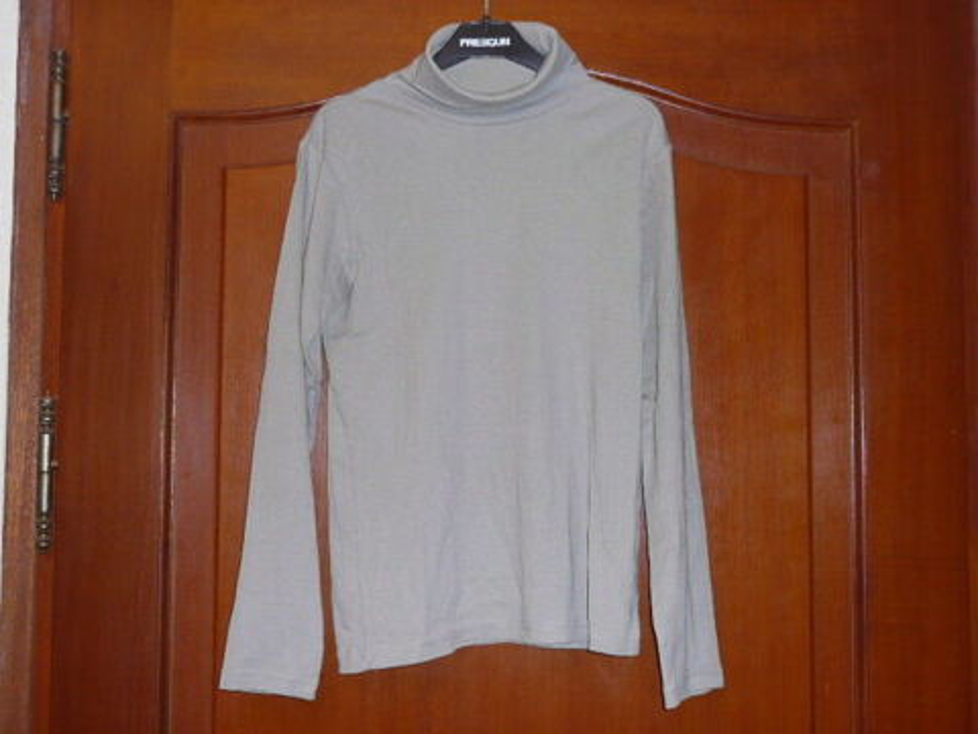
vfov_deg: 37.7
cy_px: 367
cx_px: 489
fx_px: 1074
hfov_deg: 49.0
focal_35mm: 38
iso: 100
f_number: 3.3
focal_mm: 4.6
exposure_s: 1/30
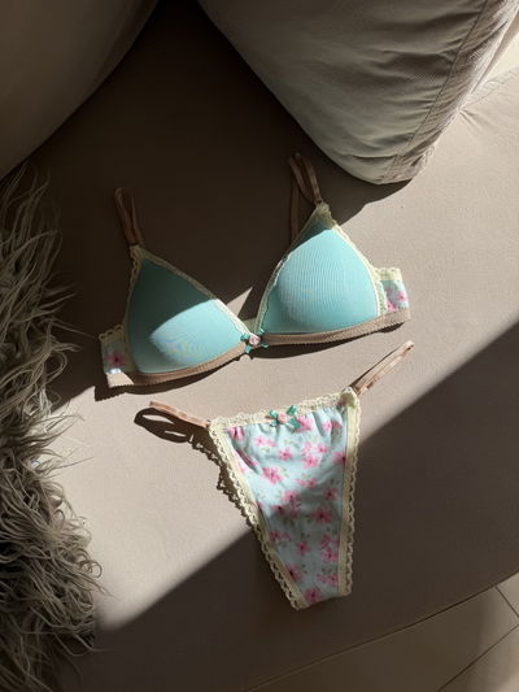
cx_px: 260
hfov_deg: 56.8
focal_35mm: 24
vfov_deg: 71.6
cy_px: 346
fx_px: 480
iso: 80
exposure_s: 1/4975
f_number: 1.78
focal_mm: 6.76
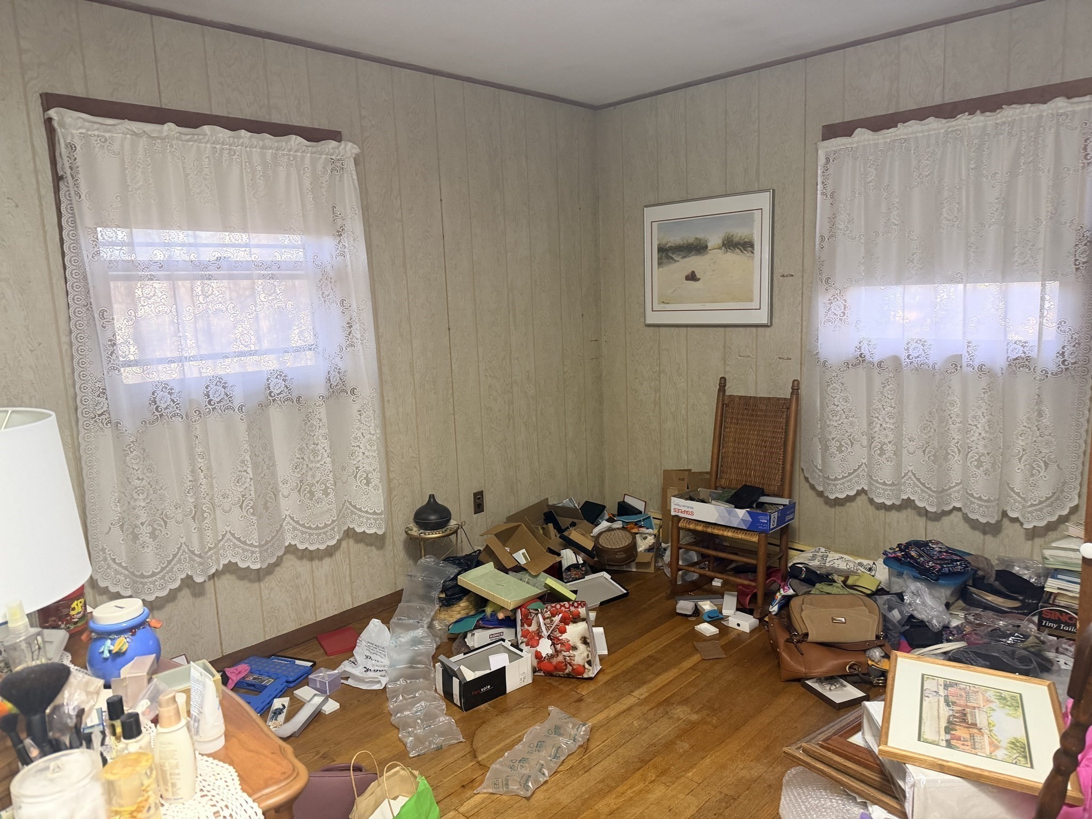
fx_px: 757
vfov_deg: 56.8
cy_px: 410
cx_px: 546
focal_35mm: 24
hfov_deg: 71.6
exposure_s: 1/60
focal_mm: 6.76
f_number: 1.78
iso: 250
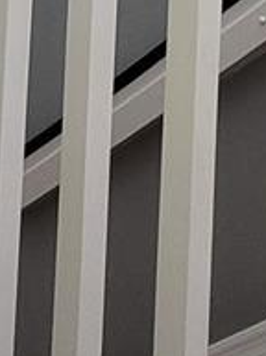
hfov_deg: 18.1
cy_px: -136
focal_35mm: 81
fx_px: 833
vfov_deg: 21.3
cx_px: 148
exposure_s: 1/60
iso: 320
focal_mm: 1.74
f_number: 2.2
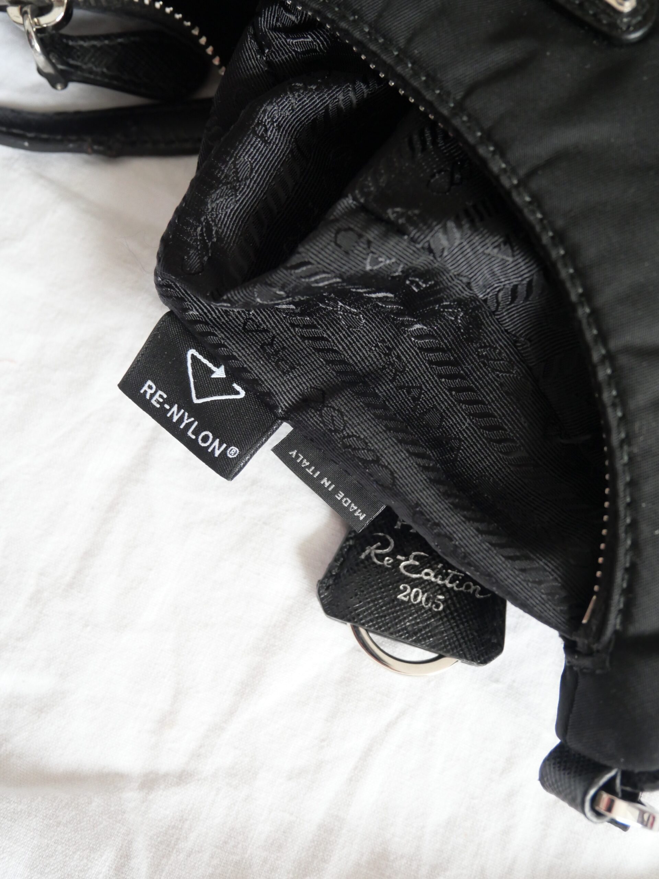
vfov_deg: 60.0
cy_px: 440
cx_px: 330
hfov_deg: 46.8
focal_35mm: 30
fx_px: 761
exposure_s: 1/60
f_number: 3.8
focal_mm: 15
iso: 1600
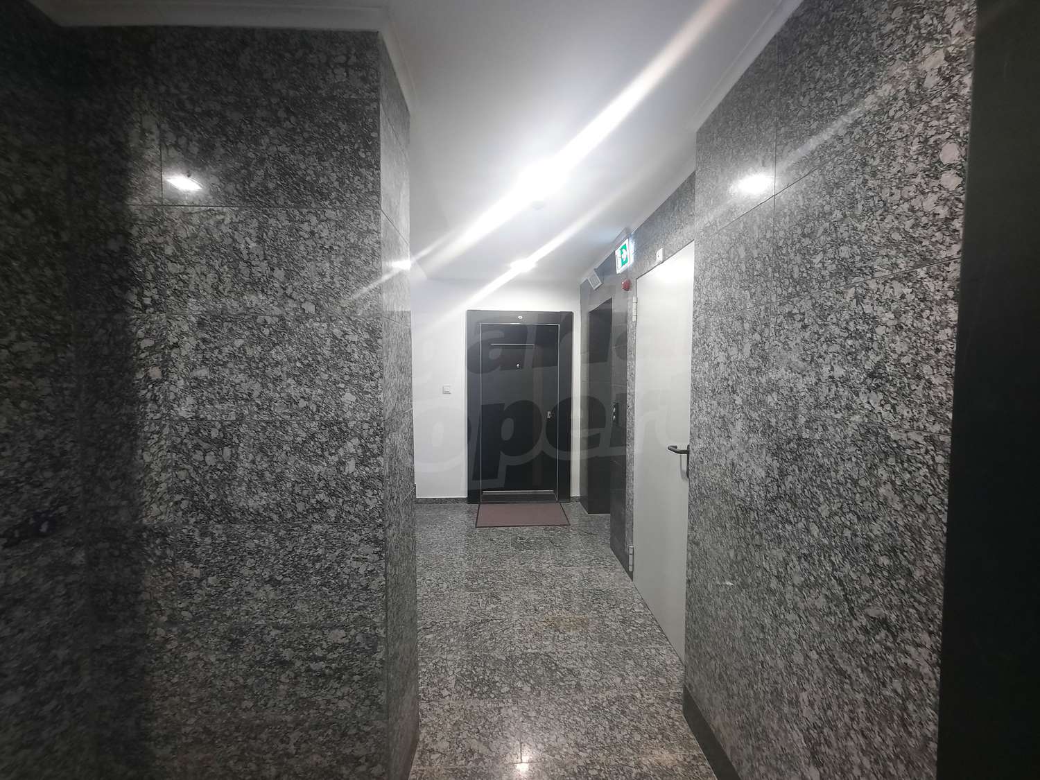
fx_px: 391
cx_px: 520
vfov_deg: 89.9
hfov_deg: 106.2
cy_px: 390
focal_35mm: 13
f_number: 2.2
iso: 320
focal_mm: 1.74
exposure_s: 1/25
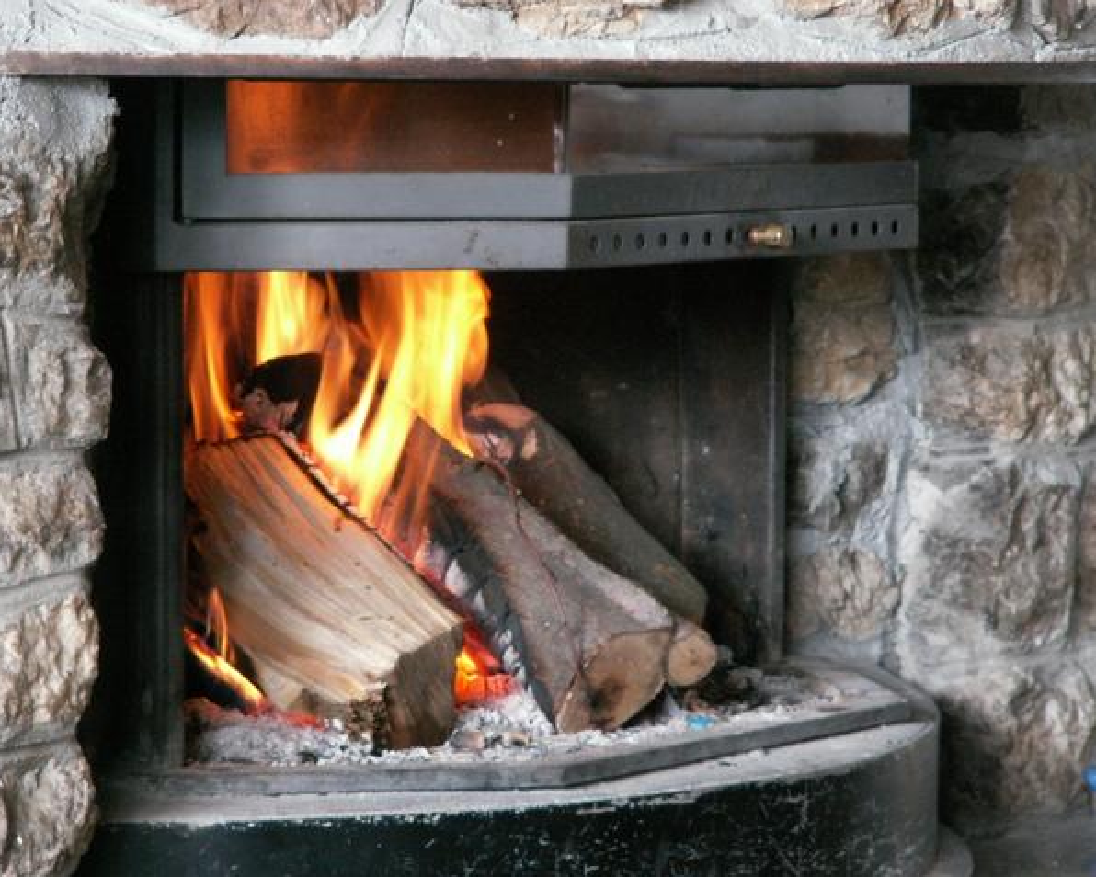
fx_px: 5677
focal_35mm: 175
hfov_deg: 11.0
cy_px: 438
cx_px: 522
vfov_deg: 8.8
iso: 160
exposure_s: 1/10
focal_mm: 27.25
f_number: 4
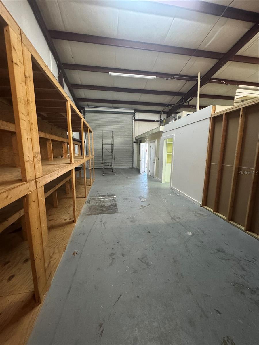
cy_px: 172
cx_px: 130
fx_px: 140
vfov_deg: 102.1
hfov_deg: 85.7
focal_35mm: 14
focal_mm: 2.22
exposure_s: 1/60
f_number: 2.2
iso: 800
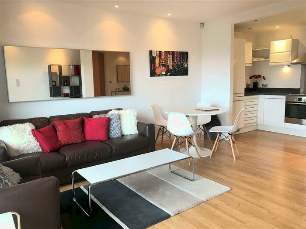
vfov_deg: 49.7
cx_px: 153
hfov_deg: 63.4
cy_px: 114
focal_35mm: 28
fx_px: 248
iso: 32
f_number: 1.8
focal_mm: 3.99
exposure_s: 1/33
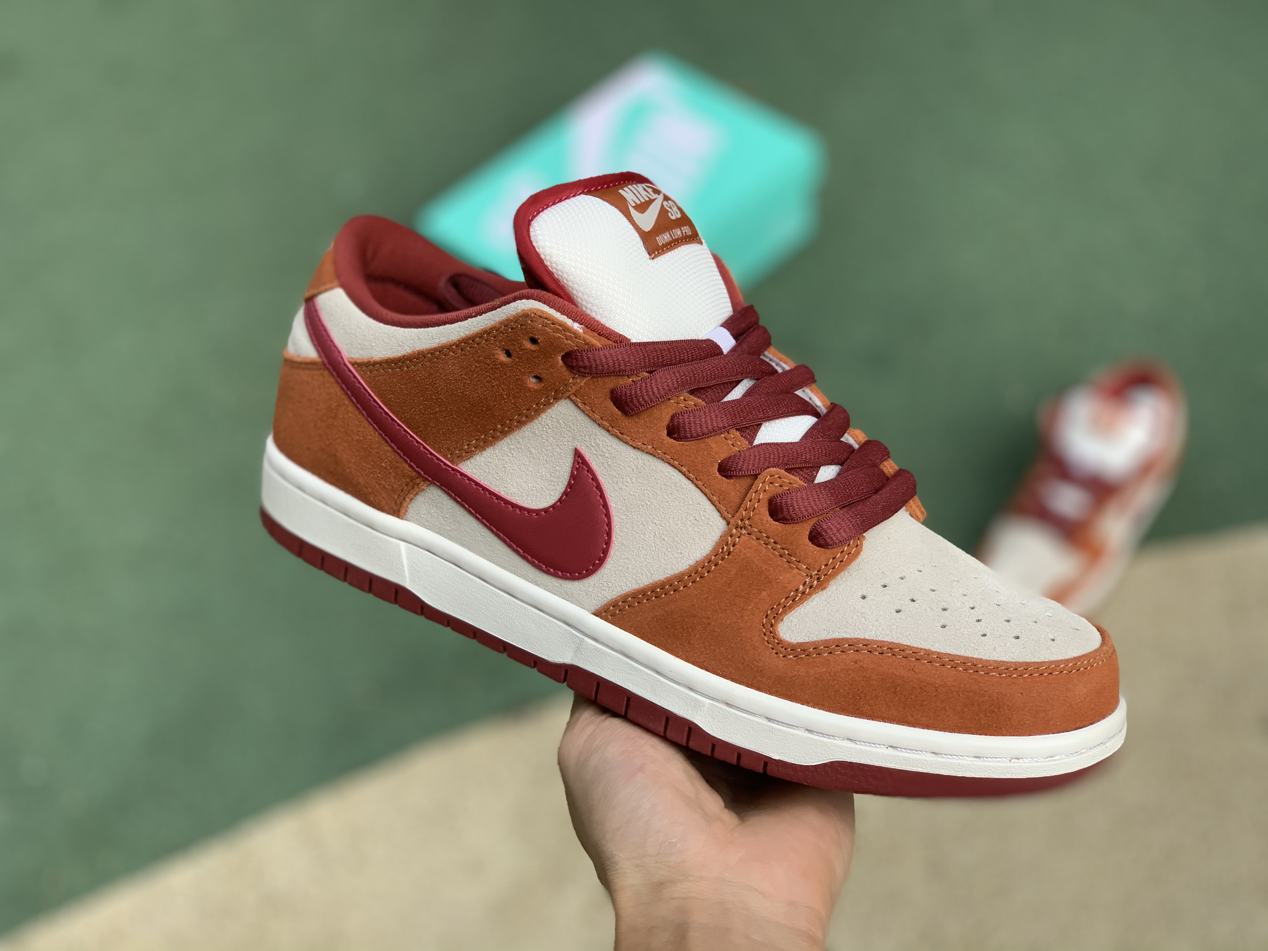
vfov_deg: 28.0
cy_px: 476
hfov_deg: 36.8
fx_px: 1905
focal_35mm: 52
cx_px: 634
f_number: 2.4
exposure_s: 1/146
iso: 16
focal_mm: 6
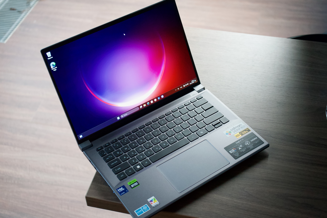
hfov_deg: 38.9
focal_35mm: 51
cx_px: 164
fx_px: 463
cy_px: 109
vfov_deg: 26.5
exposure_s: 1/160
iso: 5000
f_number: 4.5
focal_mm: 51
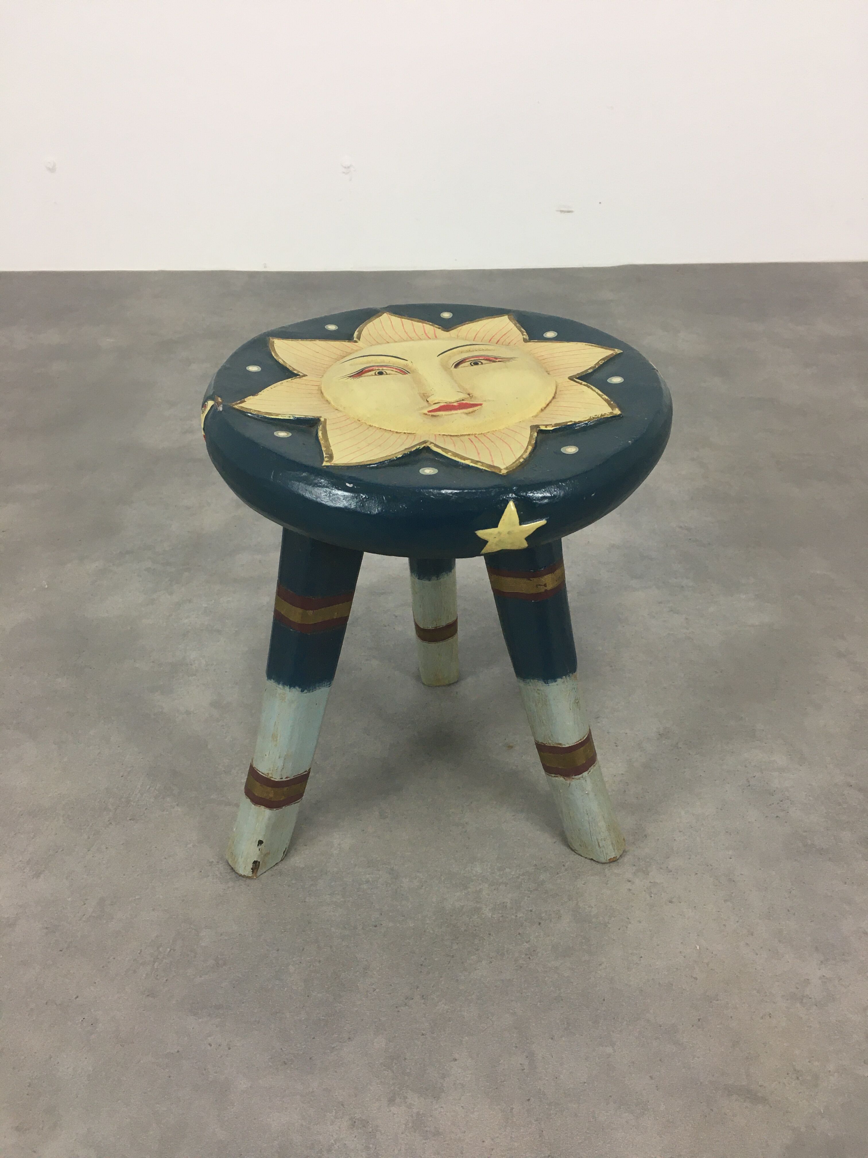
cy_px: 579
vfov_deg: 61.7
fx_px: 970
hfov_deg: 48.2
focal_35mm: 29
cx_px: 434
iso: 40
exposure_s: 1/33
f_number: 2.2
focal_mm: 4.15
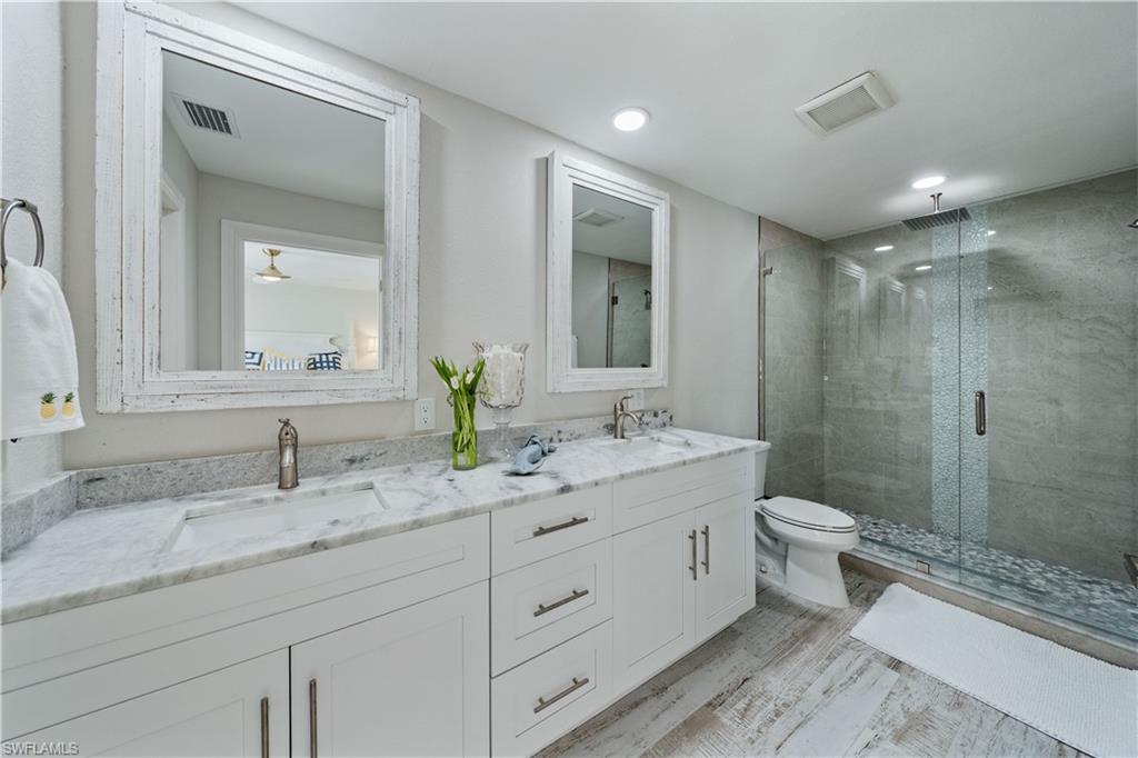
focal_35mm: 12
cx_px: 569
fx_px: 379
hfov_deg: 112.6
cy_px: 379
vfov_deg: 90.0
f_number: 8
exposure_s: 1/25
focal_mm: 12
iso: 640
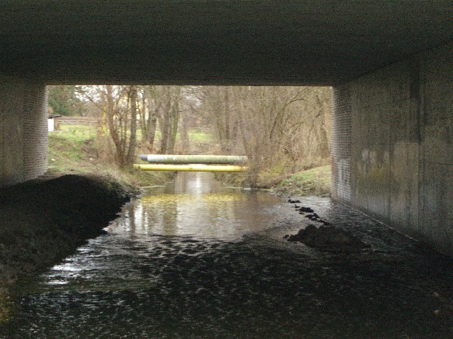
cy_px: 170
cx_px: 226
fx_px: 1492
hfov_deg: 17.3
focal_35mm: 114
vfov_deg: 13.0
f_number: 5.1
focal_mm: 23.7
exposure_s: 1/60
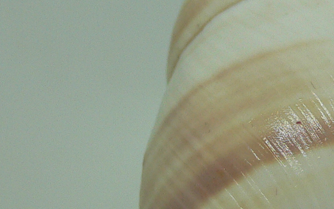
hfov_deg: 20.0
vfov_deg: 12.7
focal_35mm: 103
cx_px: 254
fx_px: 938
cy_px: 142
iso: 100
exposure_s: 1/60
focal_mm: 4.6
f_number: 2.8
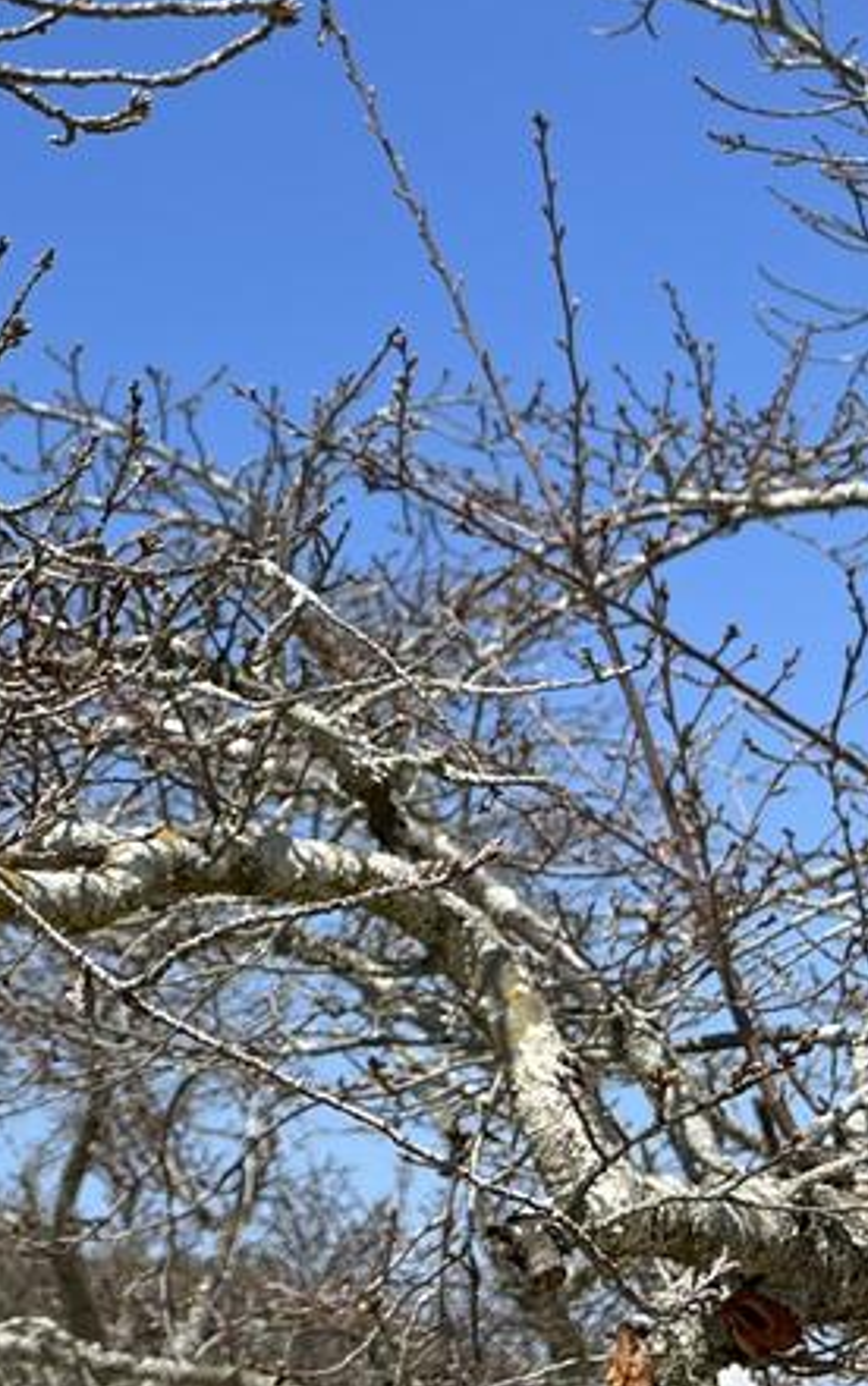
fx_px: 2420
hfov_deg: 19.0
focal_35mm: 64
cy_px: 336
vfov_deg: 31.4
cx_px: -236
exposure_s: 1/4444
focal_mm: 5.7
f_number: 1.5
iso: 50
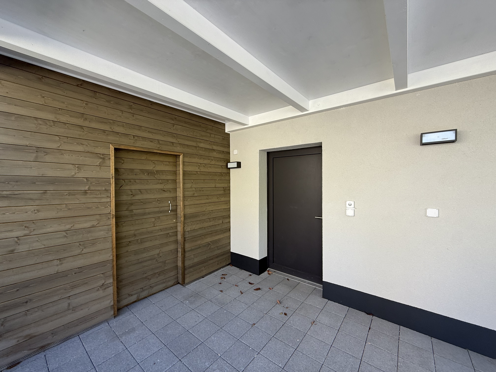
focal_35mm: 14
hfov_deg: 102.1
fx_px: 201
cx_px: 248
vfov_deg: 85.7
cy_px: 186
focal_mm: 2.22
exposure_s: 1/121
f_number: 2.2
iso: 50
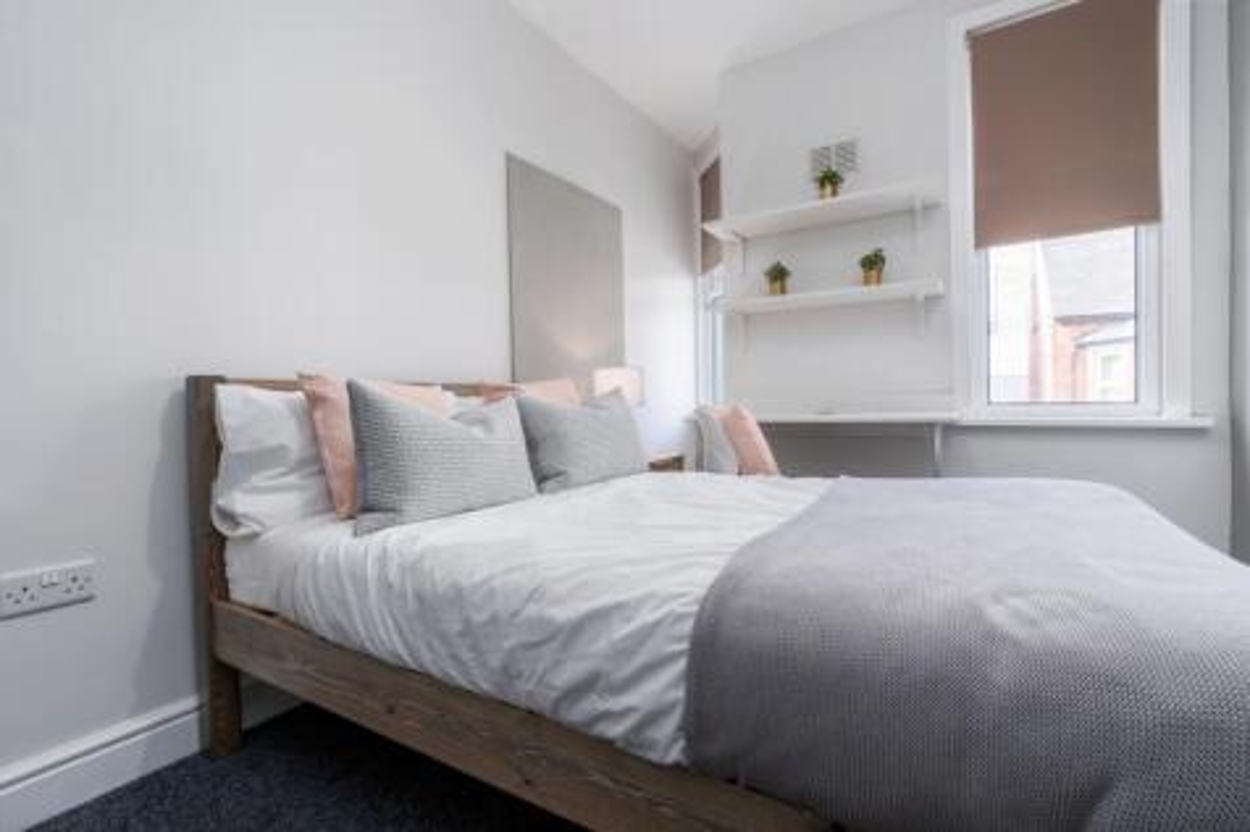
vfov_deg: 73.7
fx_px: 555
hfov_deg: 96.8
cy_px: 416
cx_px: 625
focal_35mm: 16
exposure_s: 1/200
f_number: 7.1
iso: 320
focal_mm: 16
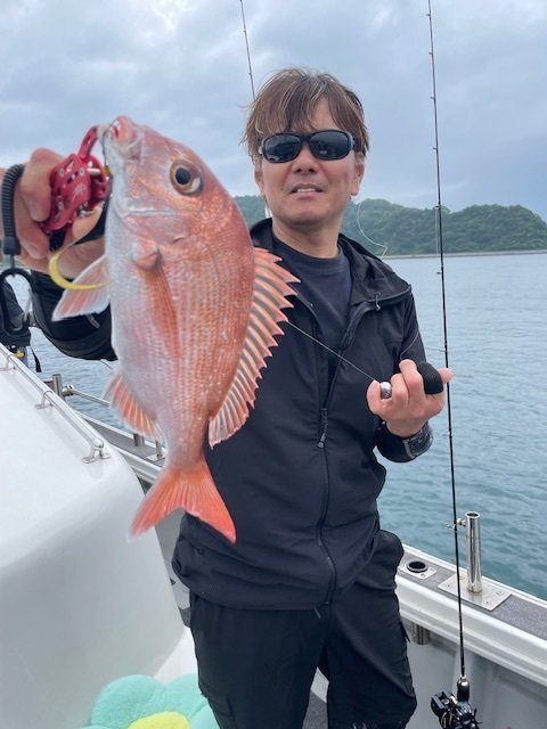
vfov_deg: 67.3
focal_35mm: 26
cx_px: 274
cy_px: 364
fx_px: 548
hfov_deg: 53.1
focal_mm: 4.2
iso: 32
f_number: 1.6
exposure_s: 1/1473
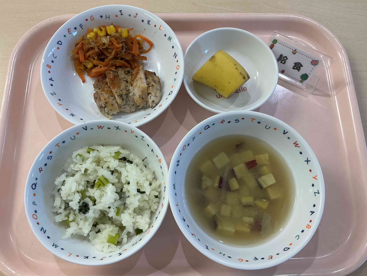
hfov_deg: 61.7
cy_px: 138
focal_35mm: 29
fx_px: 307
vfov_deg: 48.2
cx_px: 184
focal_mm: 3
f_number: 1.8
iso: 40
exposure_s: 1/60
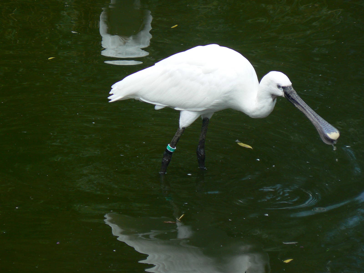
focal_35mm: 432
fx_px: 4543
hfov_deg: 4.6
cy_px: 136
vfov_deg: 3.4
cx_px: 182
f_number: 5.6
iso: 80
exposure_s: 1/200
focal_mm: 72
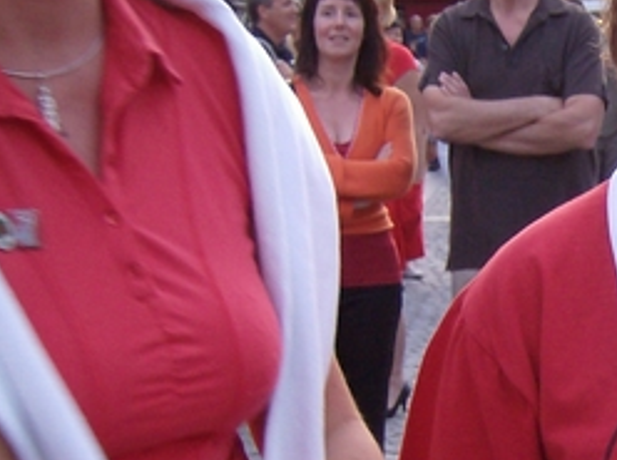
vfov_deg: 16.9
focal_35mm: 87
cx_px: 717
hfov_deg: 21.2
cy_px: 292
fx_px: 1548
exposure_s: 1/64
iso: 185
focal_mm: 6
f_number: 2.8
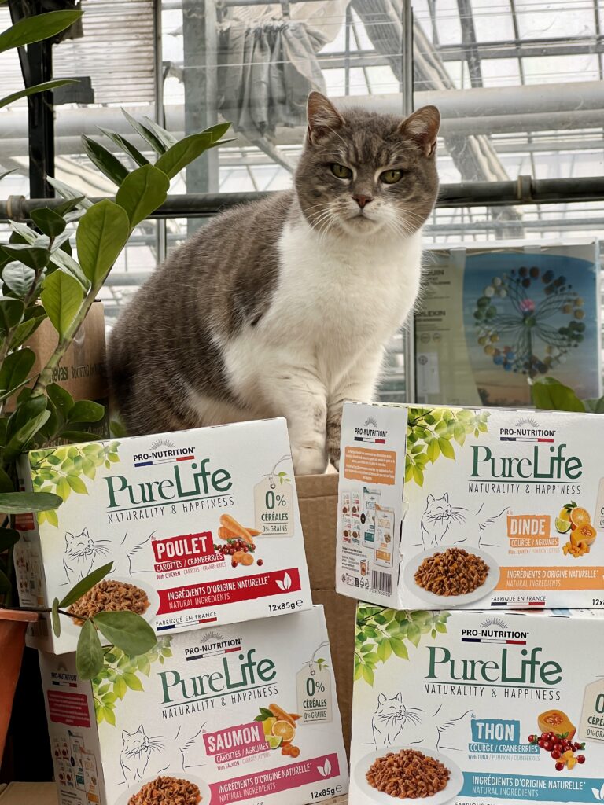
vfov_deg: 25.3
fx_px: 1791
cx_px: 302
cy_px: 402
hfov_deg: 19.1
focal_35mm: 77
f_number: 2.8
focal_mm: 9
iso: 32
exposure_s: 1/99
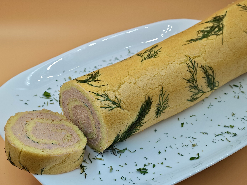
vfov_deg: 24.4
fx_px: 428
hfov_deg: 32.2
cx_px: 124
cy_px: 92
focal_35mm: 60
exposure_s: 1/100
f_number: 2
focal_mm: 9
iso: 80
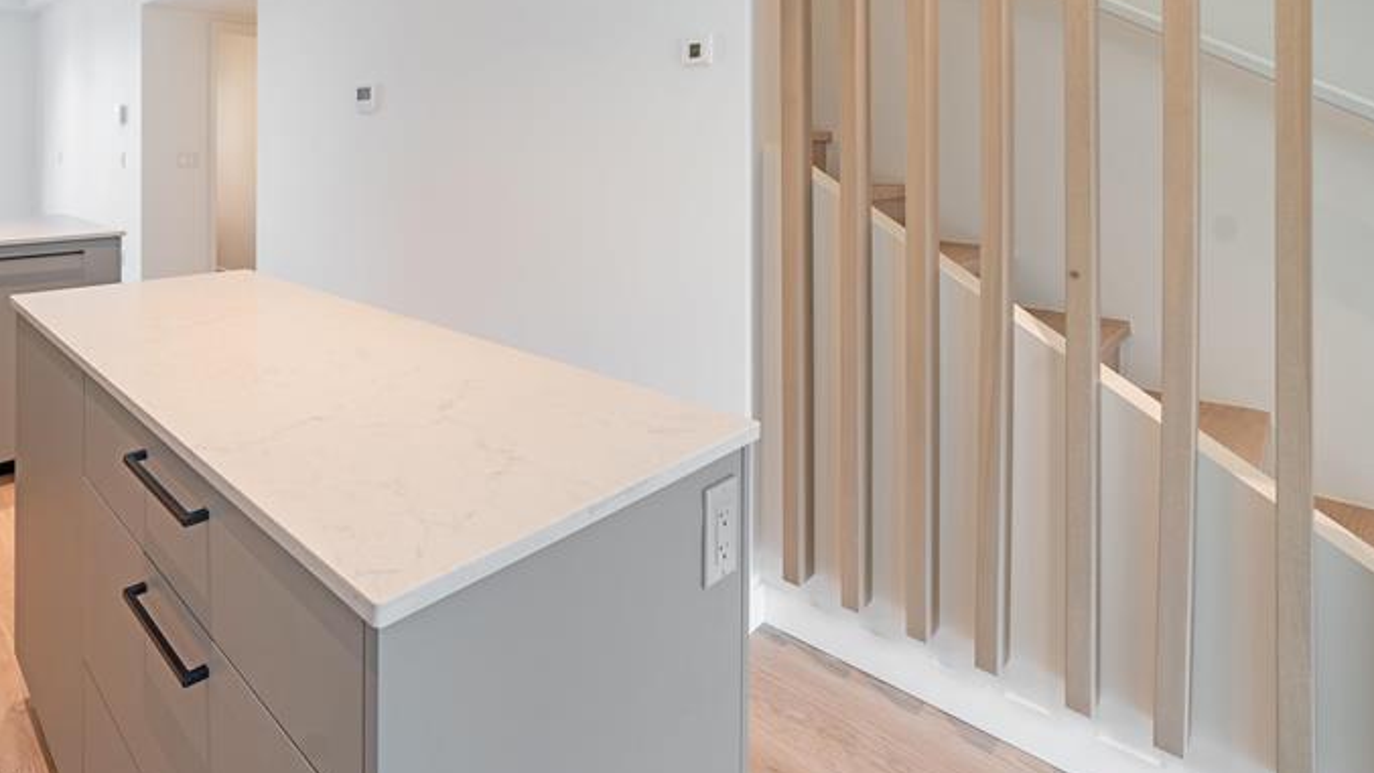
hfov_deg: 83.0
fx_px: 692
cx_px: 355
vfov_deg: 54.6
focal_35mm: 19
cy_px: 162
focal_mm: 12
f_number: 6.3
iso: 100
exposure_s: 1/60
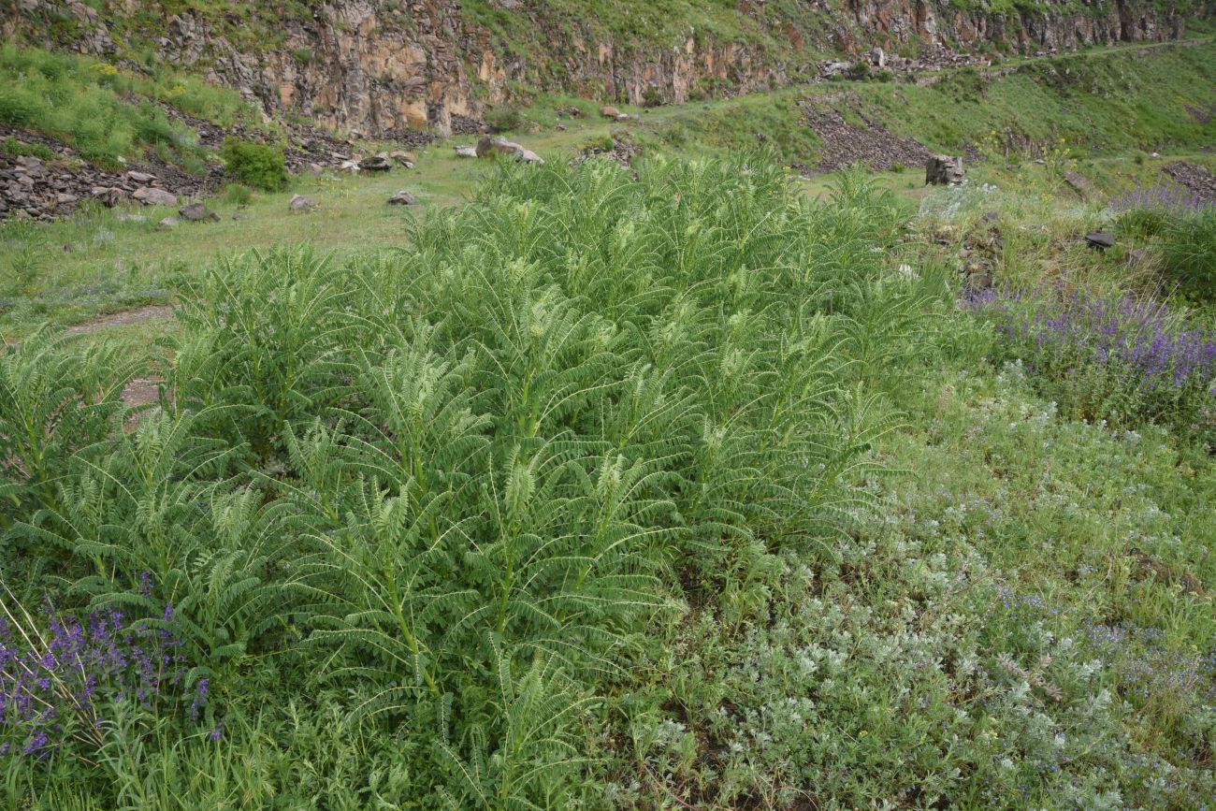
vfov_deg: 27.0
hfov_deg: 39.6
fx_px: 1689
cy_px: 406
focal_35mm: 50
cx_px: 608
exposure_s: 1/125
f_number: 16
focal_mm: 50
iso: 640
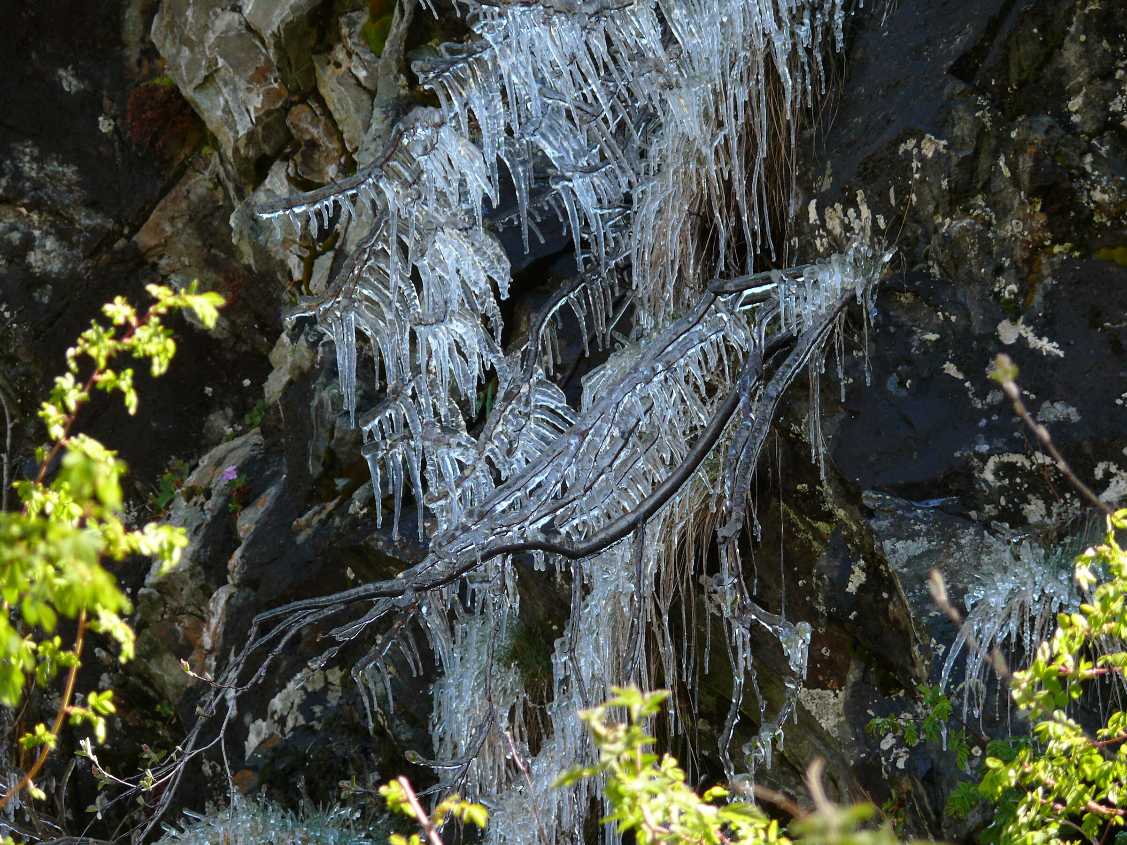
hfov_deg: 8.6
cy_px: 422
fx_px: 7456
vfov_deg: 6.5
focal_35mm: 229
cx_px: 564
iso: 100
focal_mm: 48.3
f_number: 3.6
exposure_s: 1/125
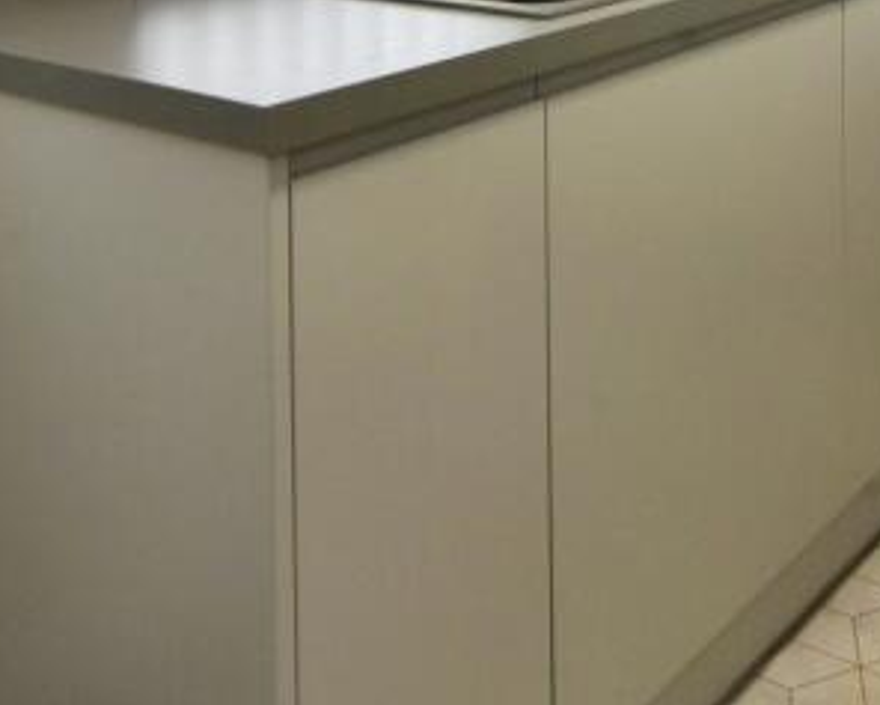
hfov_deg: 34.6
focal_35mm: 52
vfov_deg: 25.6
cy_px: -178
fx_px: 1355
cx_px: 731
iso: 800
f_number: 11
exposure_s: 1/30
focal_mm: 16
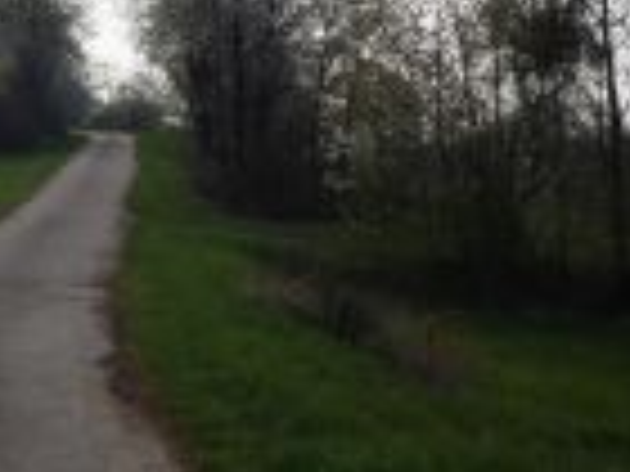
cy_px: 76
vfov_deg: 13.4
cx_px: -4
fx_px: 2002
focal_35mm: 110
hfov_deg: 17.5
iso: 100
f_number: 5.6
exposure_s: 1/640
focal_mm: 5.2
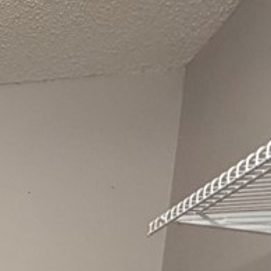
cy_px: 457
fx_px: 576
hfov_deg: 18.8
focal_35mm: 65
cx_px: -245
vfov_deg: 20.5
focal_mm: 2.22
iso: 320
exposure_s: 1/60
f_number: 2.2
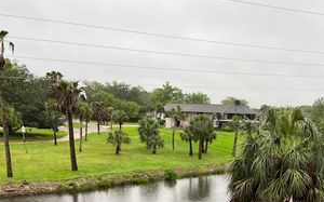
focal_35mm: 46
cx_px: 244
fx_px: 406
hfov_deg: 42.2
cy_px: 192
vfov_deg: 26.7
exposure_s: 1/169
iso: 40
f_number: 1.6
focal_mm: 5.1
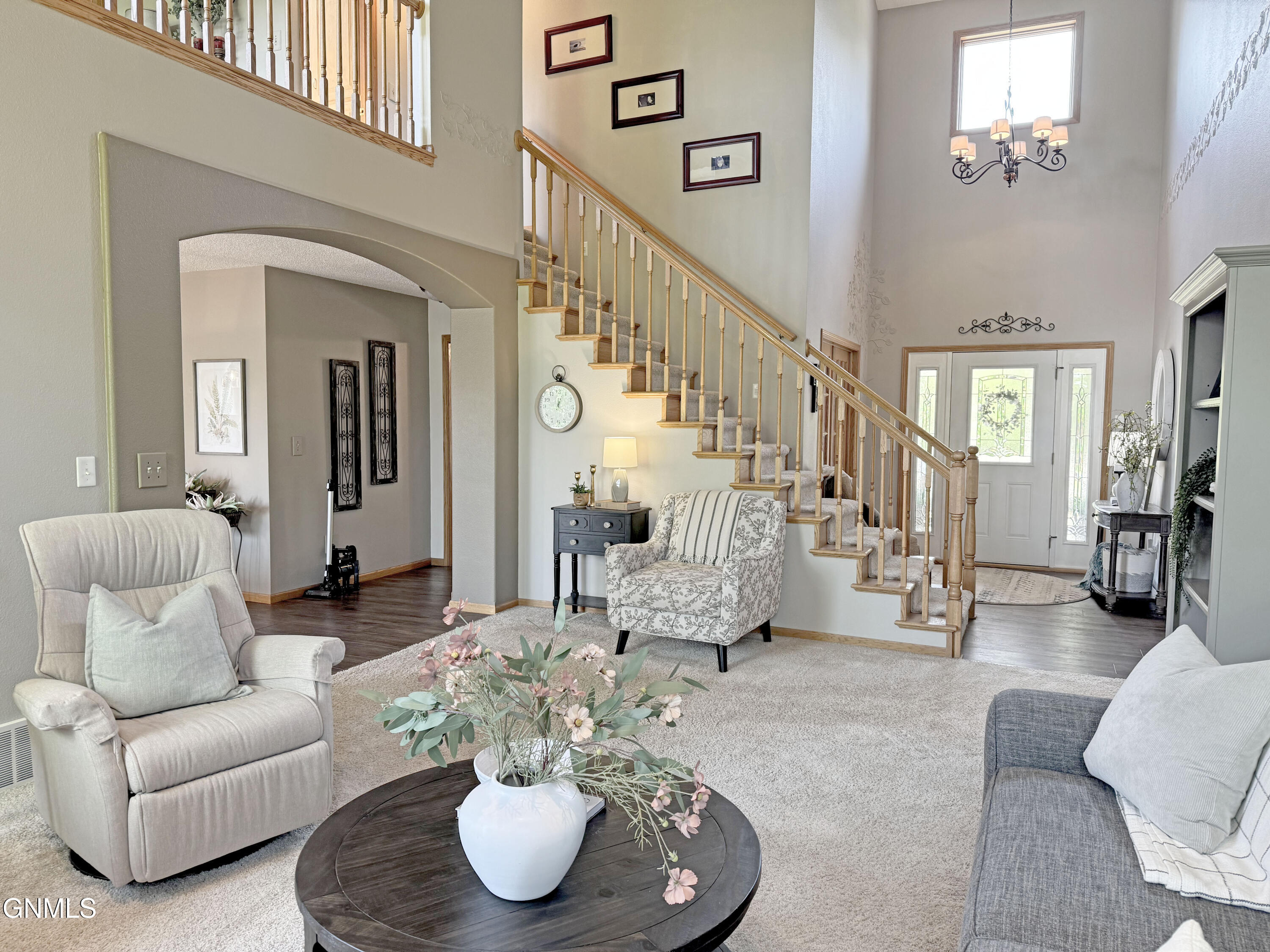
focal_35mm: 24
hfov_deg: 71.6
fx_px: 881
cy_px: 476
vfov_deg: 56.8
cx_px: 635
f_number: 1.78
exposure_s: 1/60
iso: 160
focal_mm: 6.76
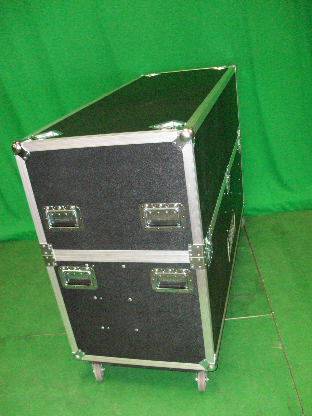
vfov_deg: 54.0
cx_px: 156
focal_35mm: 34
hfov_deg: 41.8
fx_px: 409
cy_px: 208
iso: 320
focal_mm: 5.7
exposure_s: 1/60
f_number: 2.8
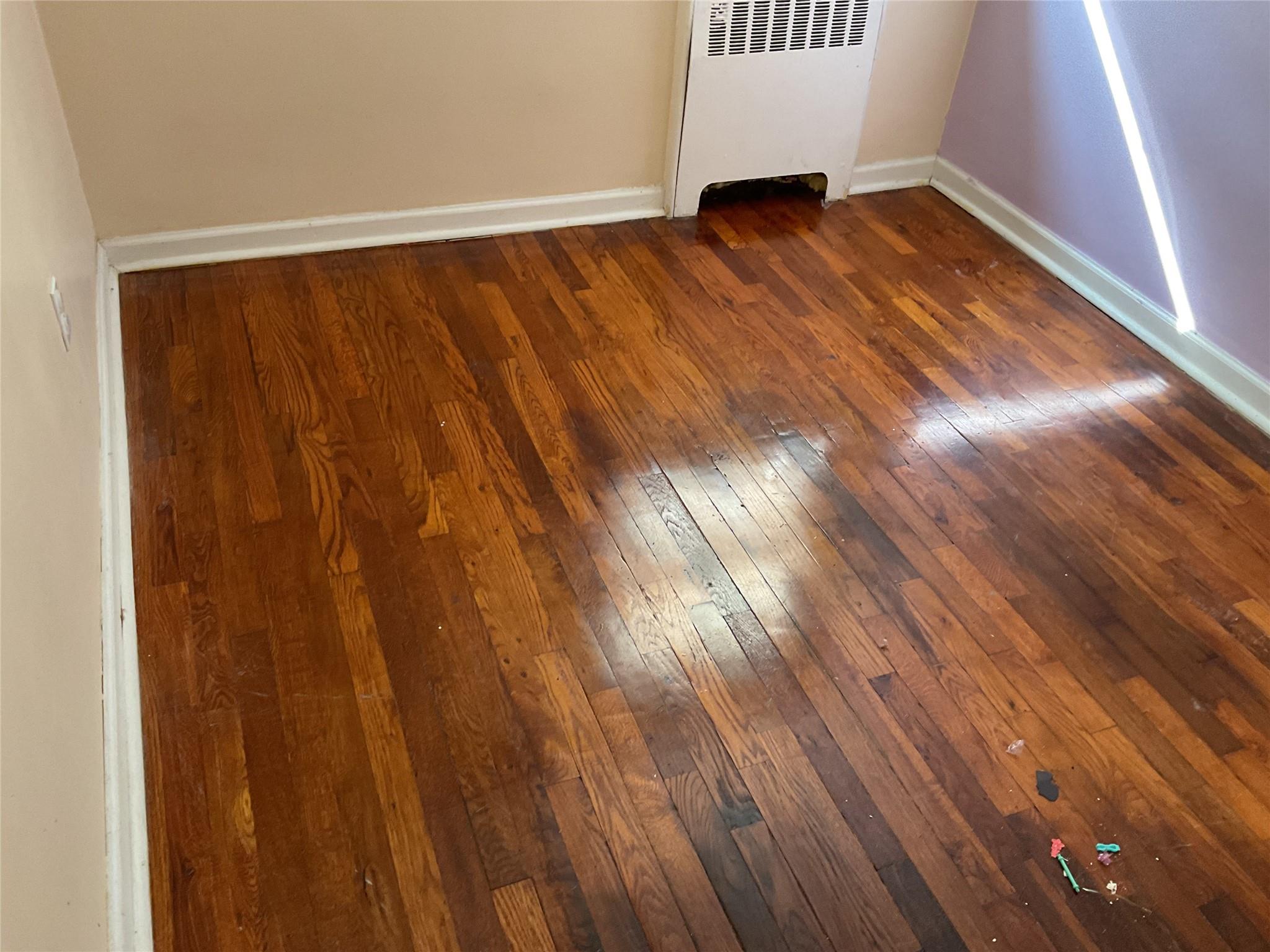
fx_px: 1064
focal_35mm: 29
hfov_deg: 61.7
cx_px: 635
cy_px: 476
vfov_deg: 48.2
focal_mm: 3
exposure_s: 1/60
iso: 160
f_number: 1.8
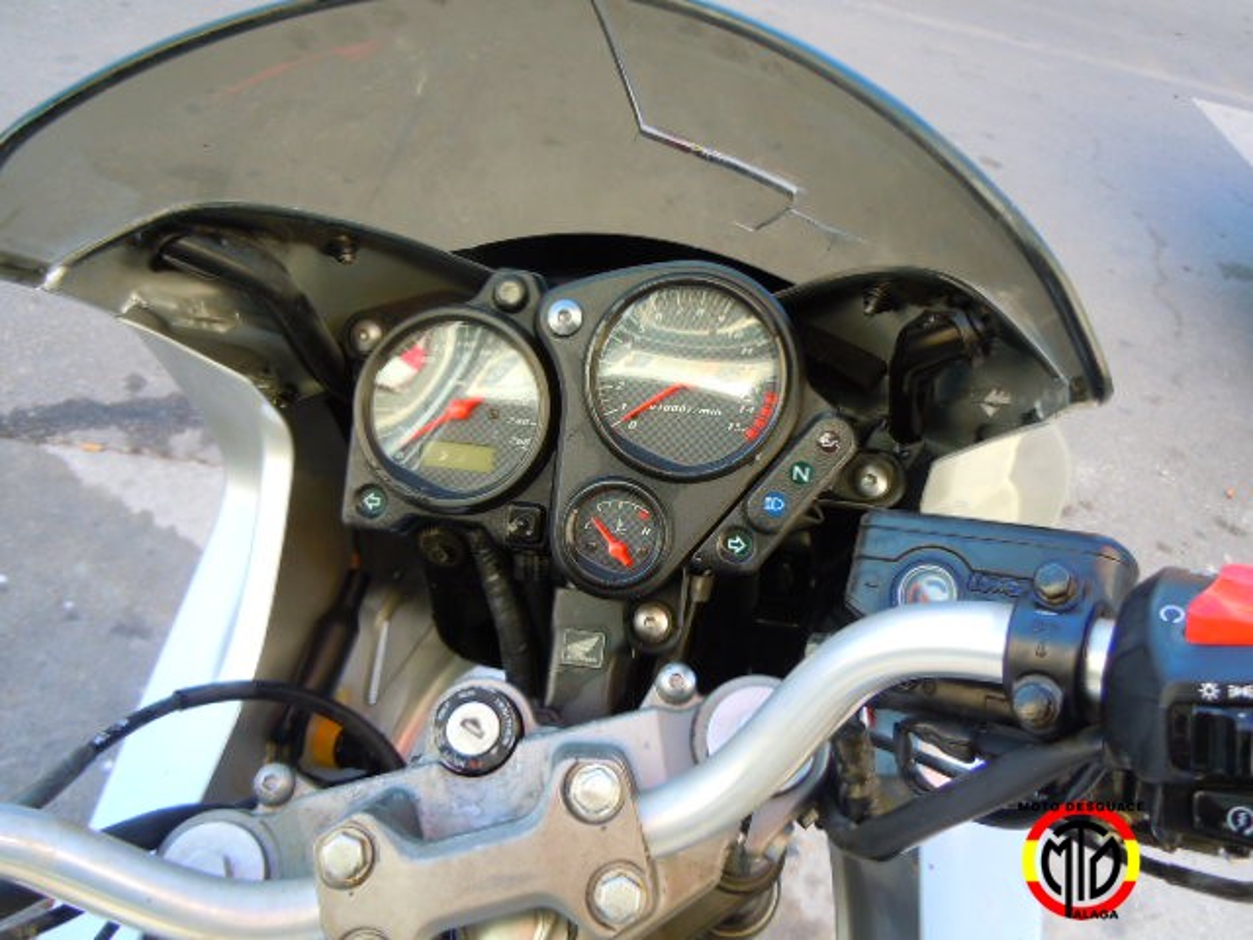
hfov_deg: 60.0
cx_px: 626
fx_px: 1086
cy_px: 470
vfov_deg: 46.8
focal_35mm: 30
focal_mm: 5.4
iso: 100
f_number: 3.5
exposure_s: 1/80
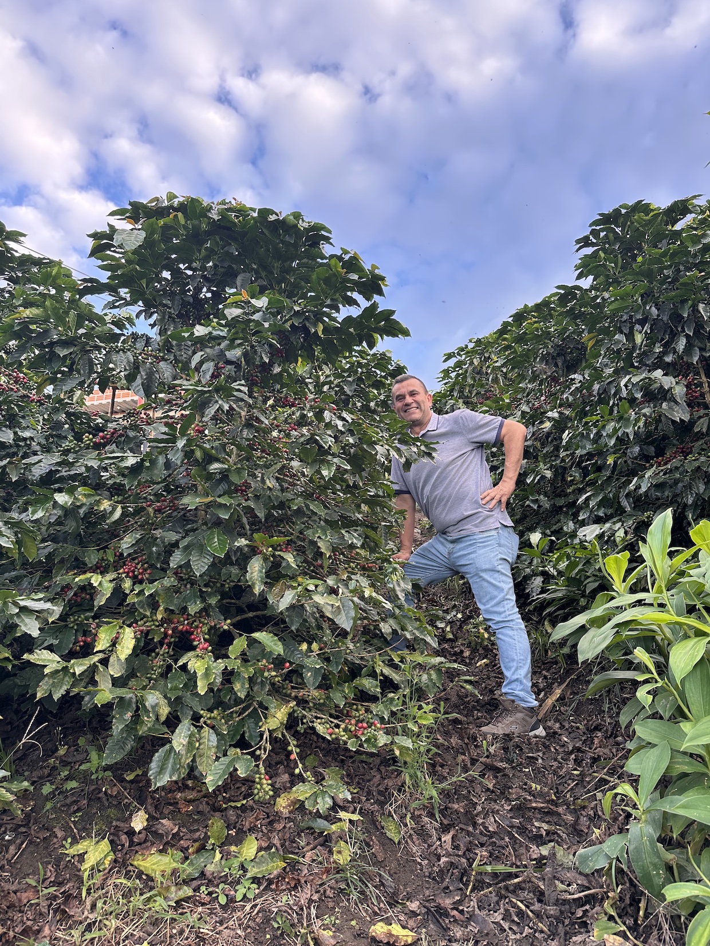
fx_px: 656
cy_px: 473
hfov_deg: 56.8
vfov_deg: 71.6
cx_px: 355
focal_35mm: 24
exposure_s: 1/168
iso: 80
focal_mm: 6.86
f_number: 1.78
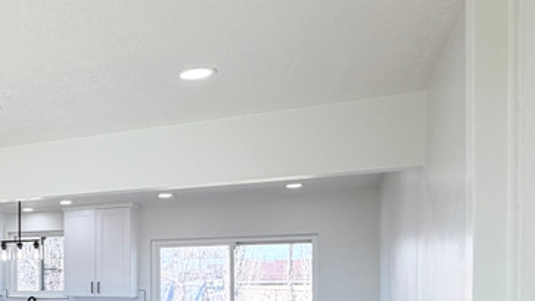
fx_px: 610
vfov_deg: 26.5
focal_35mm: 43
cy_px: 285
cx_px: -12
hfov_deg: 40.8
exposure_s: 1/148
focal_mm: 2.22
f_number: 2.2
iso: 64
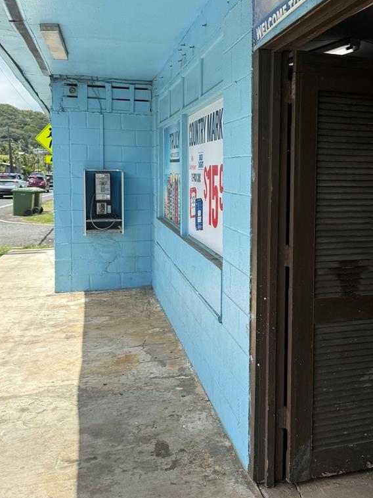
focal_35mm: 38
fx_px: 546
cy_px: 202
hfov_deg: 37.2
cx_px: 259
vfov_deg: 48.7
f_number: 1.78
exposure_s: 1/2525
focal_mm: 6.76
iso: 100
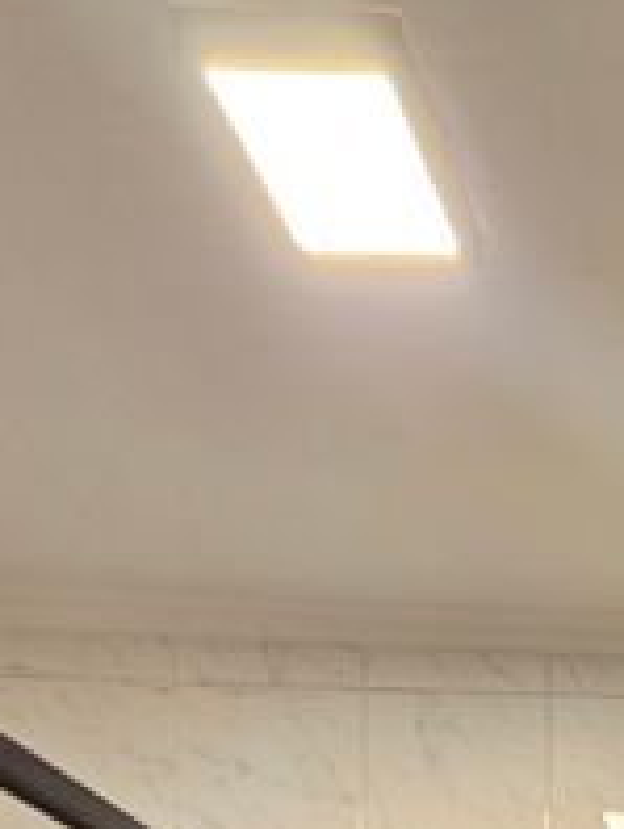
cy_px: 1290
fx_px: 1007
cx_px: 871
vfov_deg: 27.4
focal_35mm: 42
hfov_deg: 27.1
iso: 320
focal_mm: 2.2
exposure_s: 1/30
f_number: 2.2
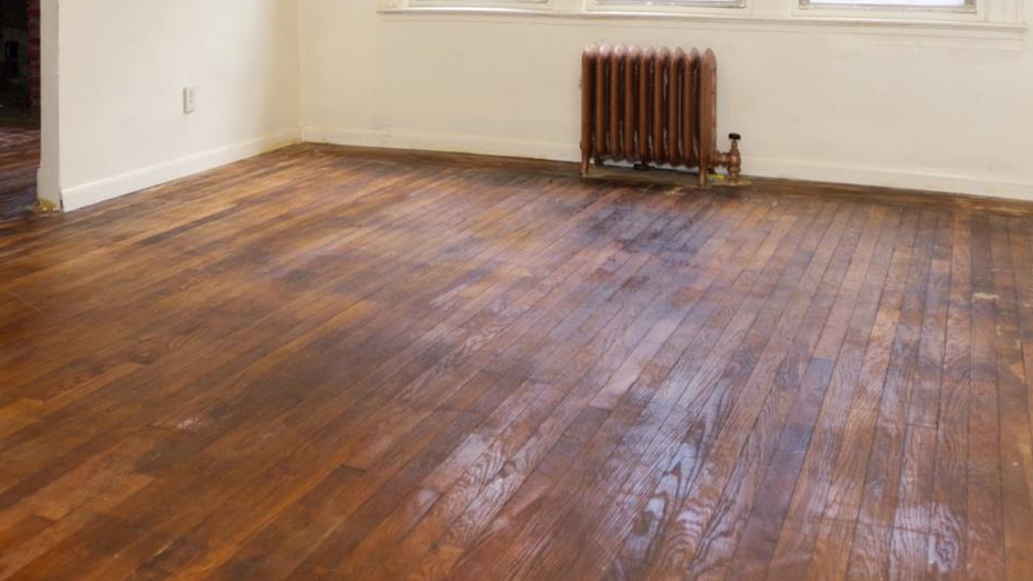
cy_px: -50
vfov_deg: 27.9
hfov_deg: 51.6
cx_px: 499
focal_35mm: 39
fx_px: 1068
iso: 100
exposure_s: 1/100
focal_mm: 17
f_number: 2.8
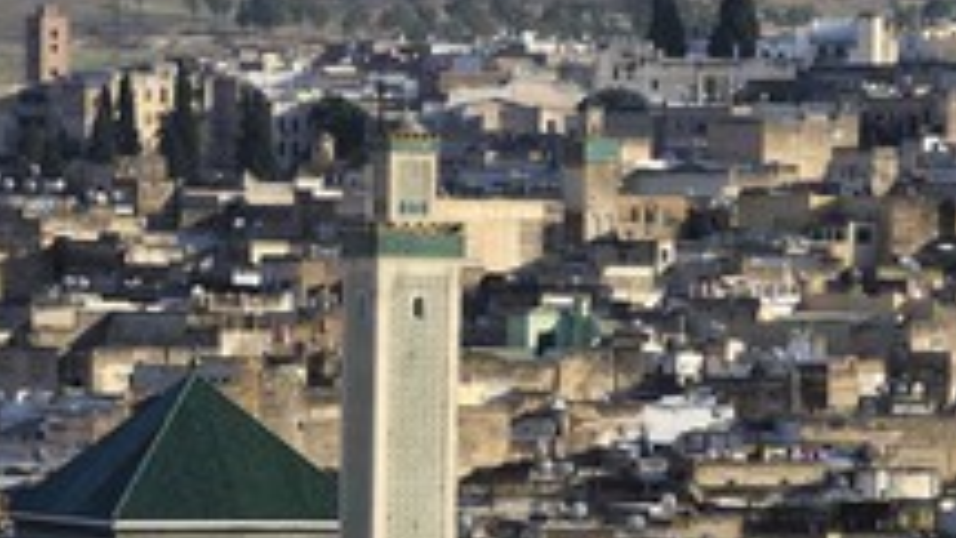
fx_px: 8290
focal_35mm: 327
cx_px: 609
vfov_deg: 3.7
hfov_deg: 6.6
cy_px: 596
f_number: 8
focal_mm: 160
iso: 200
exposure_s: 1/320
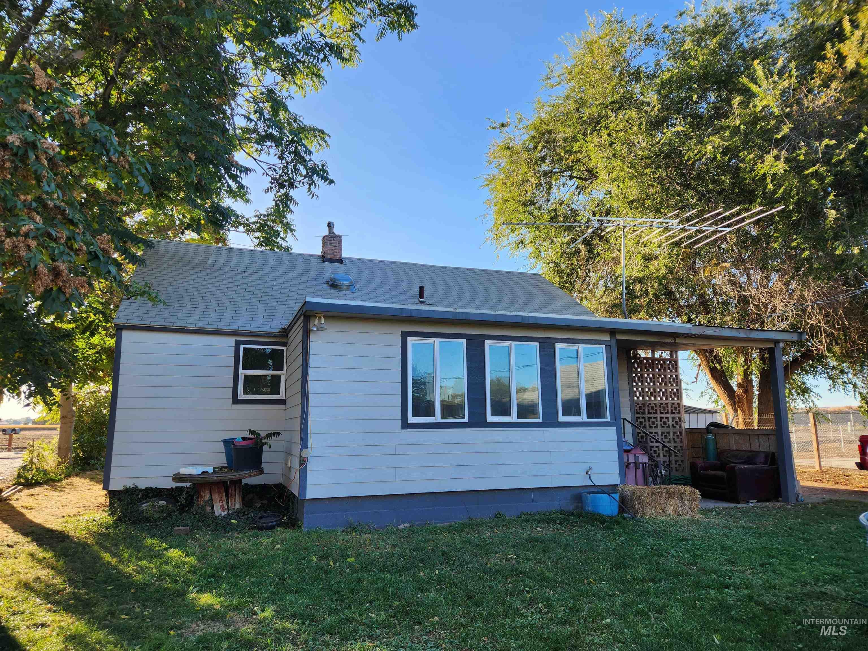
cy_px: 326
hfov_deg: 73.9
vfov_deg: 58.9
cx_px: 434
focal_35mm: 23
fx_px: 577
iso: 20
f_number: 1.8
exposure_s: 1/338
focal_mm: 5.4
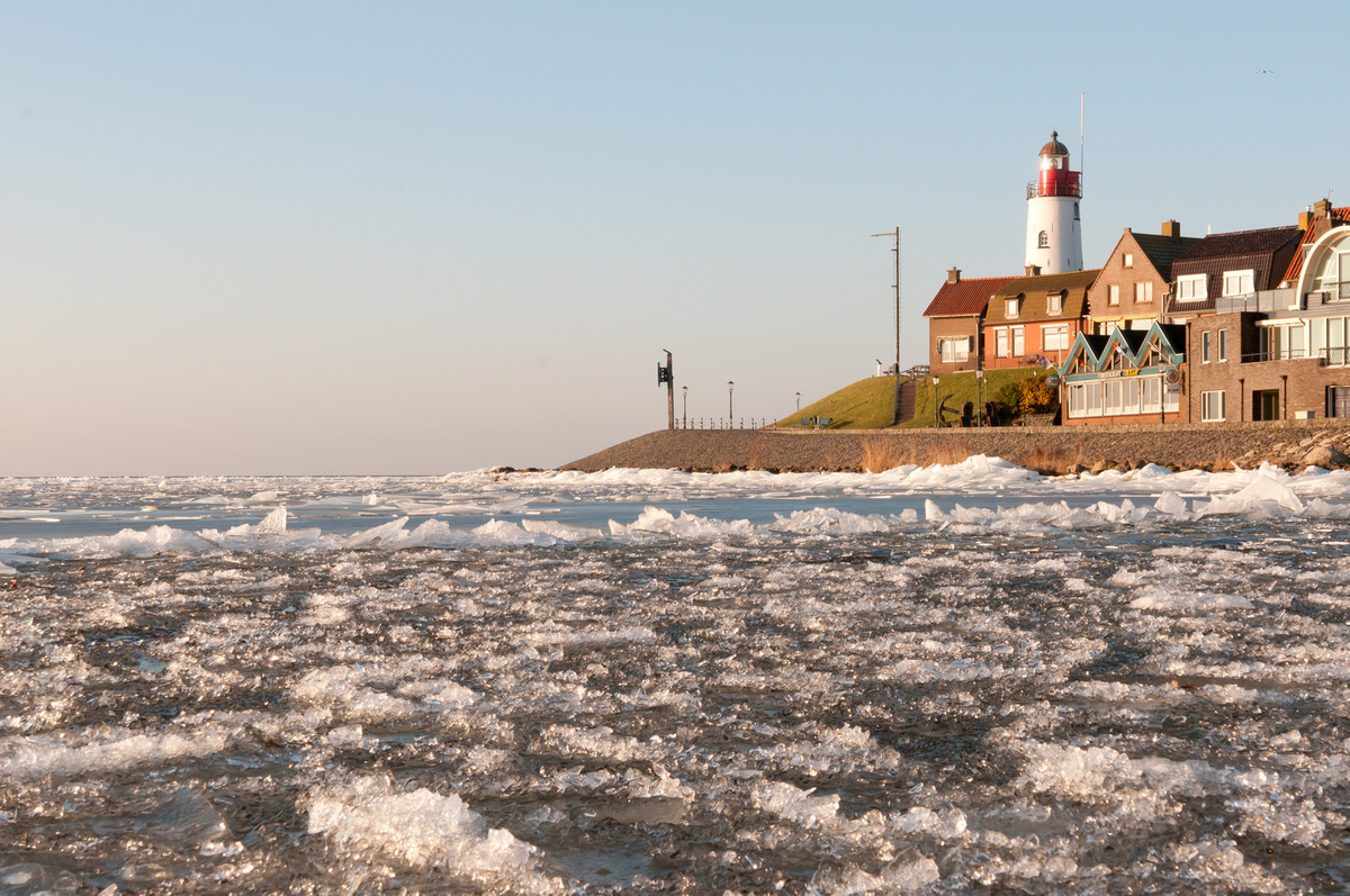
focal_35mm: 57
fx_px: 2135
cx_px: 675
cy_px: 448
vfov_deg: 23.7
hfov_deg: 35.1
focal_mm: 38
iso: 200
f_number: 11
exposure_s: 1/125
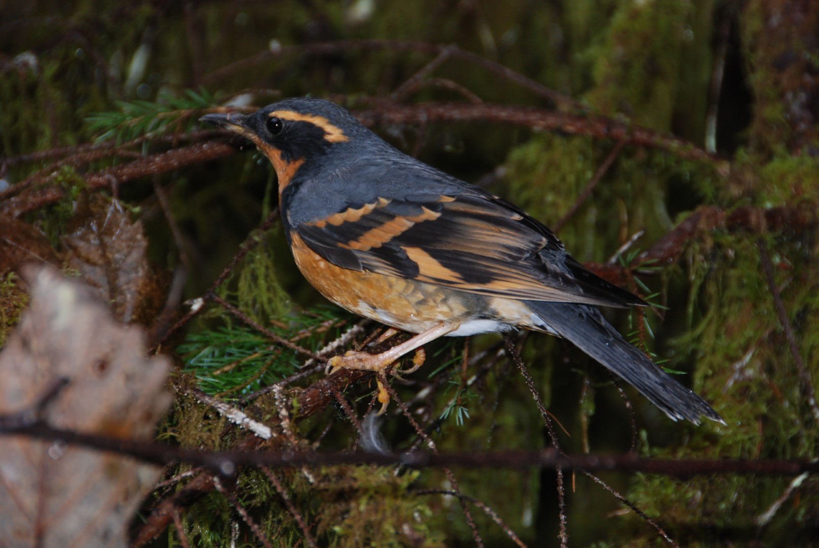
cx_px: 410
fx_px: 5809
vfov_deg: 5.4
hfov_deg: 8.1
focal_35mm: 255
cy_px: 274
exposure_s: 1/80
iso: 400
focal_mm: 170
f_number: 5.6
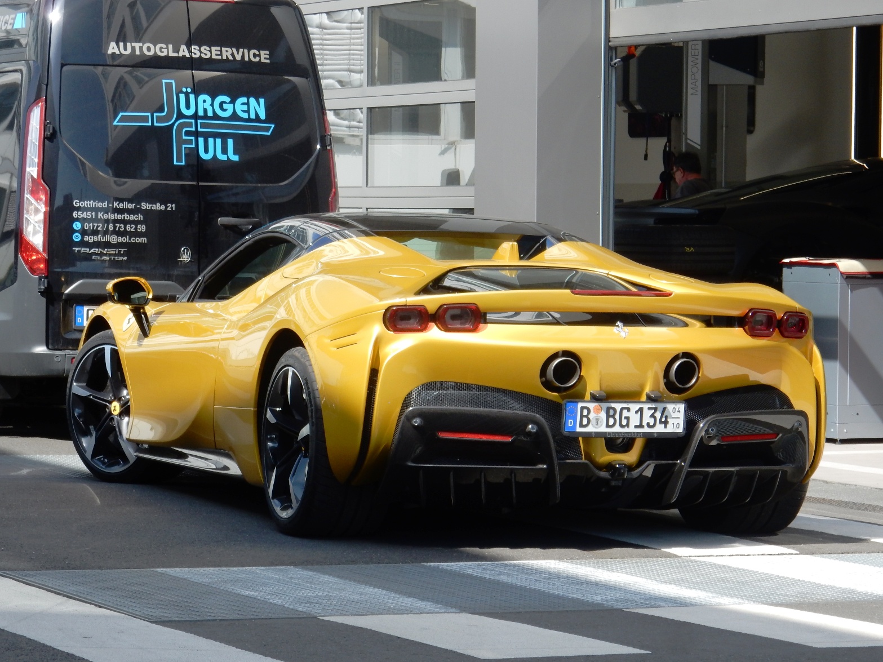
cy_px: 331
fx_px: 3545
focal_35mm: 139
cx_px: 442
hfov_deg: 14.2
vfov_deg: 10.7
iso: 125
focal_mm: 24.7
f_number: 6
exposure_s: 1/200
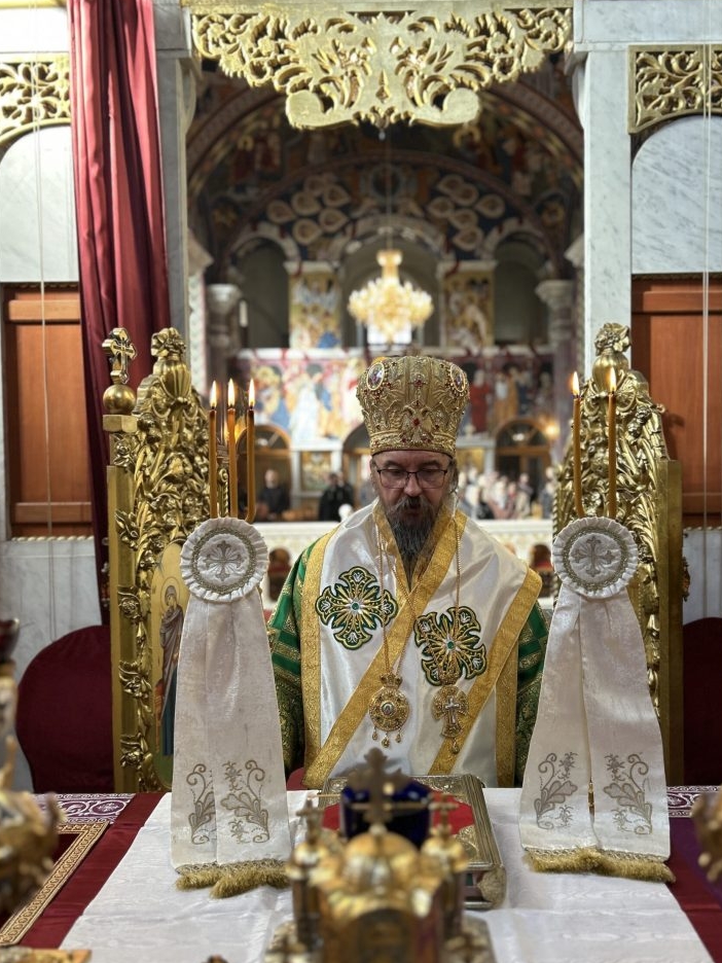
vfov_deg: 59.9
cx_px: 395
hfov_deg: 46.7
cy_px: 501
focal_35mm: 30
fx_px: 834
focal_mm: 5.7
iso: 125
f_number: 1.5
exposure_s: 1/100
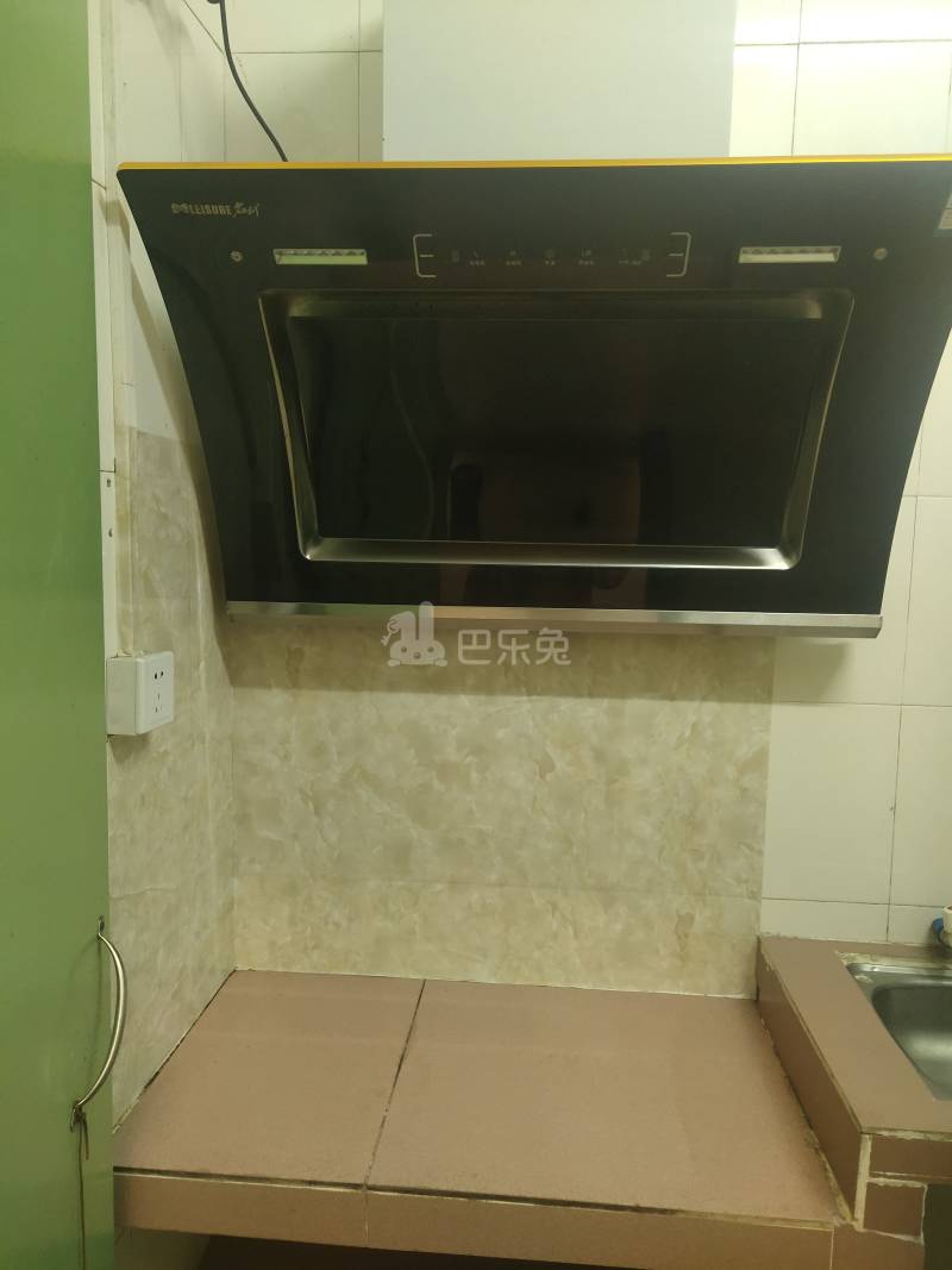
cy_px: 635
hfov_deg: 46.8
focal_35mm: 30
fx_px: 1100
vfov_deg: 60.0
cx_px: 476
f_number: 1.8
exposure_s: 1/50
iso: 305
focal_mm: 4.35
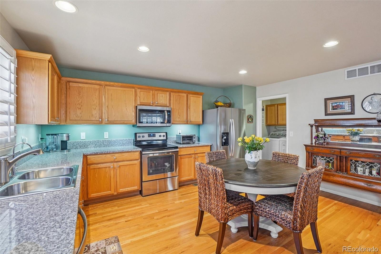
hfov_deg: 100.4
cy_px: 127
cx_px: 190
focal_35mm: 15
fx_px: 159
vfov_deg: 77.3
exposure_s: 1/6
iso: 400
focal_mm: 10
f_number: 8
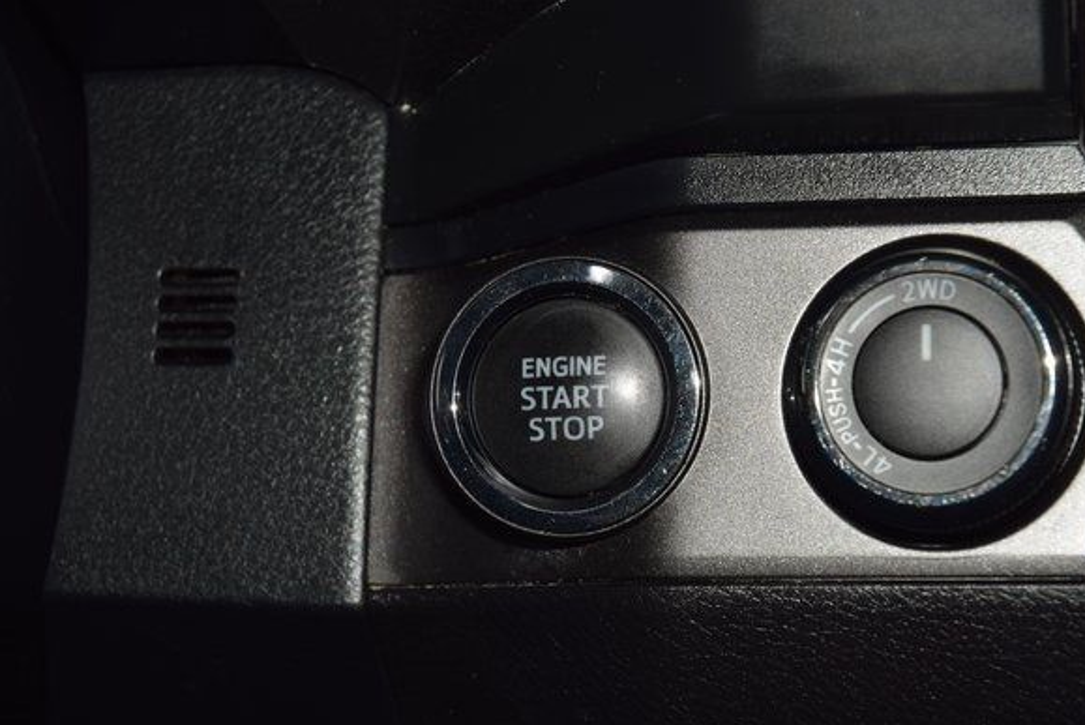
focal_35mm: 116
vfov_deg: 11.8
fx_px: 3499
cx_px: 555
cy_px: 381
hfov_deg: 17.6
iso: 100
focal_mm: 70
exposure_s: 1/125
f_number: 8
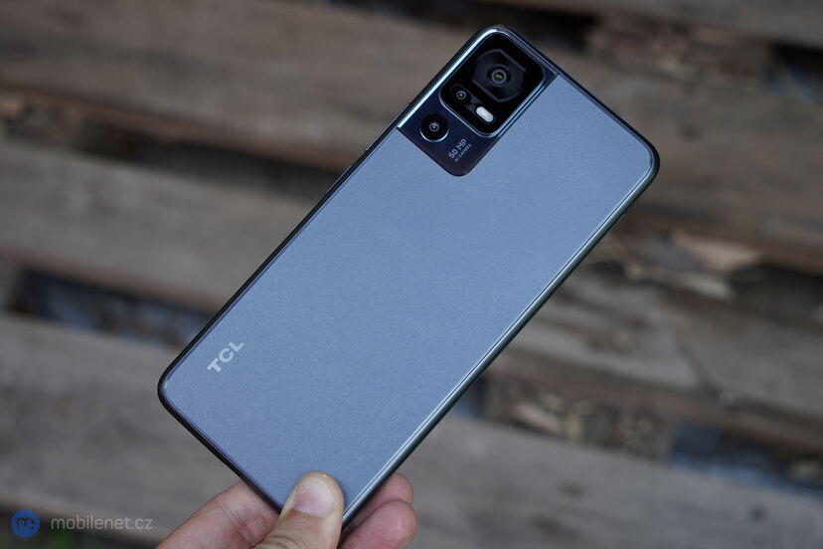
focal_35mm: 70
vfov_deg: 19.5
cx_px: 412
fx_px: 1600
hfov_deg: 28.8
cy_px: 274
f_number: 7.1
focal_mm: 70
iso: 500
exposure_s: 1/160
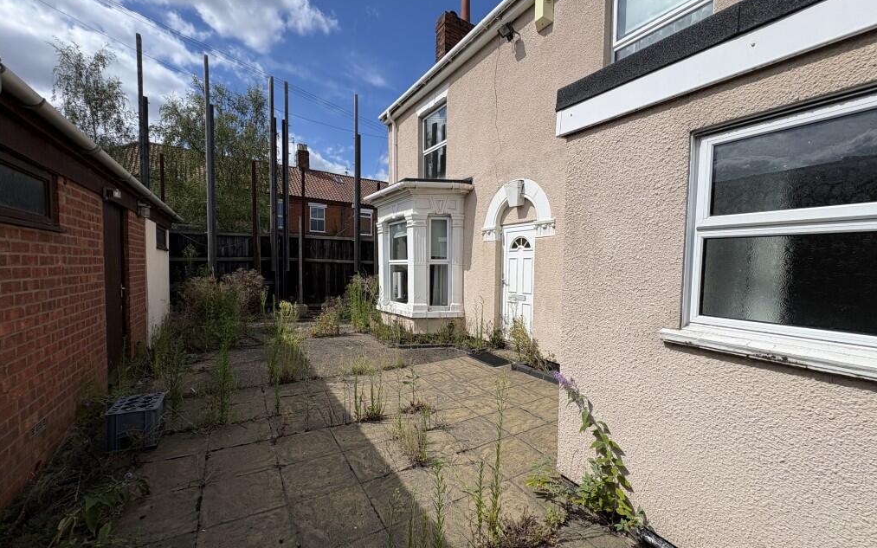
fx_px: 358
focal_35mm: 15
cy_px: 285
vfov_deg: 74.8
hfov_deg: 101.5
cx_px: 441
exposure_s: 1/3247
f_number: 2.2
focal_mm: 2.22
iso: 50
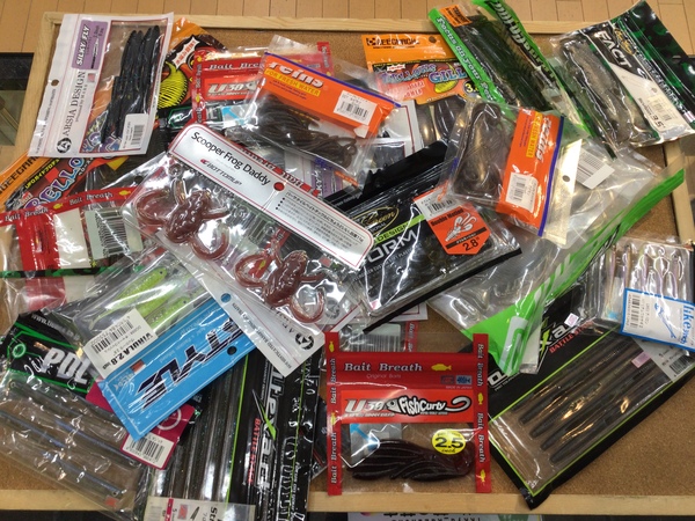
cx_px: 348
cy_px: 260
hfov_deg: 58.4
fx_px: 622
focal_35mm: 31
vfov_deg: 45.4
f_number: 2.4
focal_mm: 3.3
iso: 32
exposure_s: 1/60
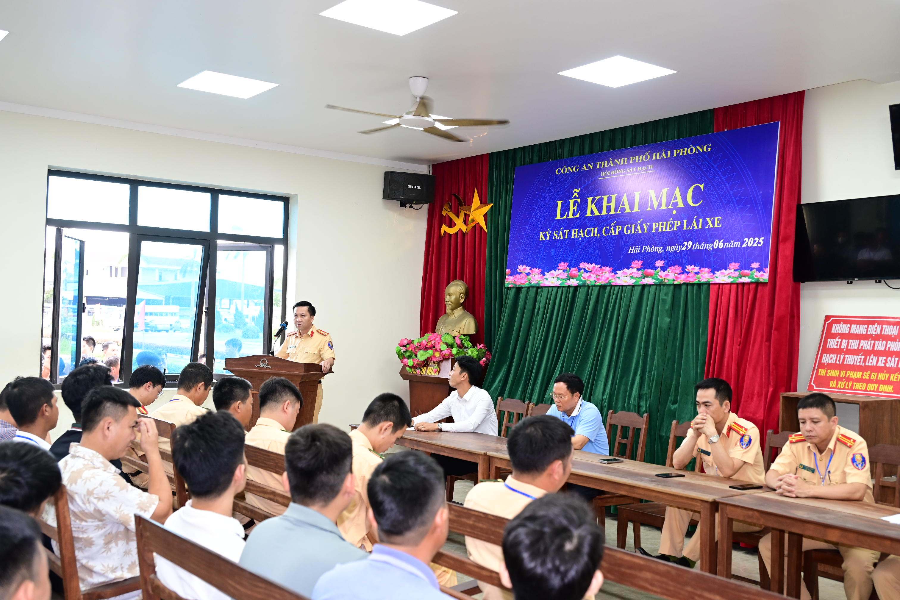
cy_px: 300
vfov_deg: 36.9
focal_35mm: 36
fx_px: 900
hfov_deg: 53.1
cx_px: 450
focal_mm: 36
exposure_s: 1/100
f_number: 4
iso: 1250
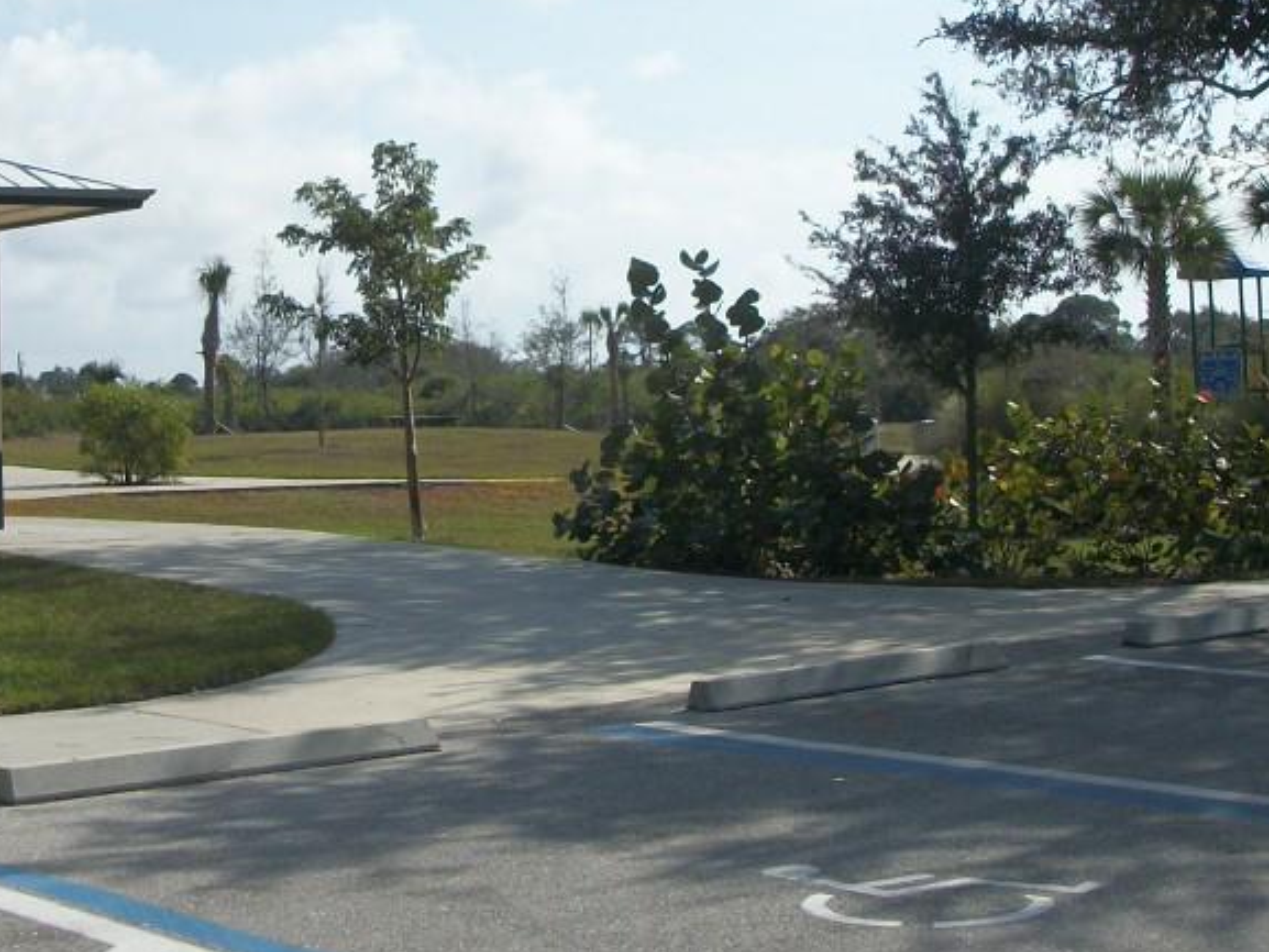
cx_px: 583
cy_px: 226
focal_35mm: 71
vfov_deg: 20.6
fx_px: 2603
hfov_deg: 27.4
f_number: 8.8
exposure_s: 1/320
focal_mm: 5.7
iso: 80
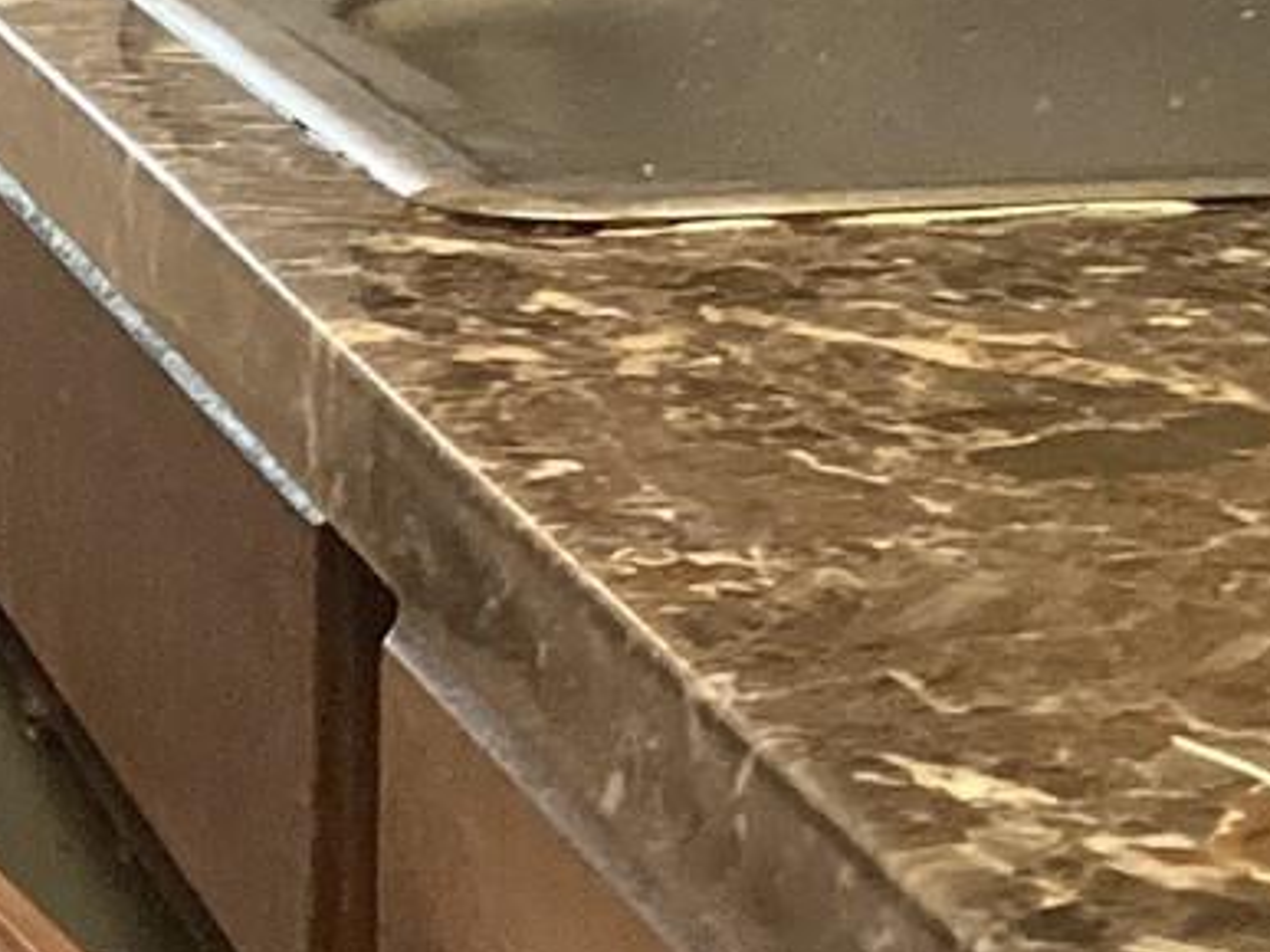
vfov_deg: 9.0
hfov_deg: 10.6
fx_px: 6015
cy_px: 446
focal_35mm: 164
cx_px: -1647
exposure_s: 1/60
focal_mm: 3.3
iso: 250
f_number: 2.4
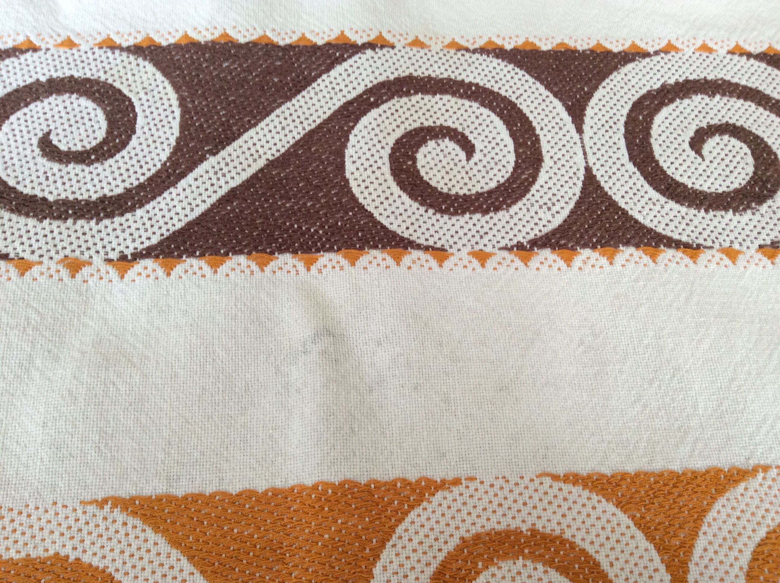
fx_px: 720
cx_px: 390
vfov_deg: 44.1
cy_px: 292
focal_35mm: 32
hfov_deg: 56.9
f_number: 2.4
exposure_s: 1/25
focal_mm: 3.3
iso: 64
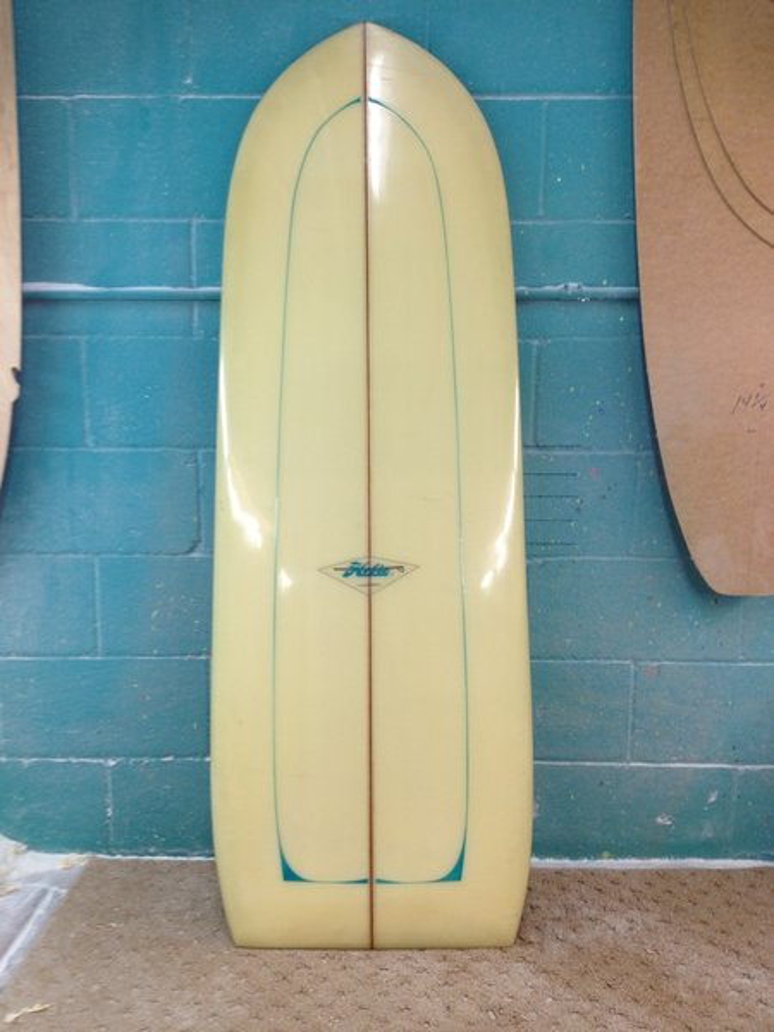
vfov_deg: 52.6
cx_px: 387
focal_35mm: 35
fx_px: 1043
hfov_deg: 40.7
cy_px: 516
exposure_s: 1/30
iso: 80
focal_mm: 4.28
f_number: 2.4
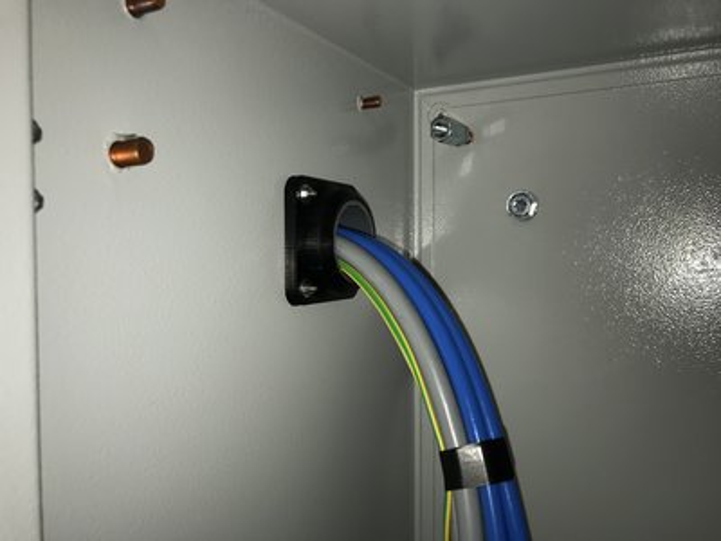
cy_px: 270
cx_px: 360
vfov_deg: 49.7
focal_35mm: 28
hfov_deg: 63.4
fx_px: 583
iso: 20
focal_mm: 3.99
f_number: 1.8
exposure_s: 1/152
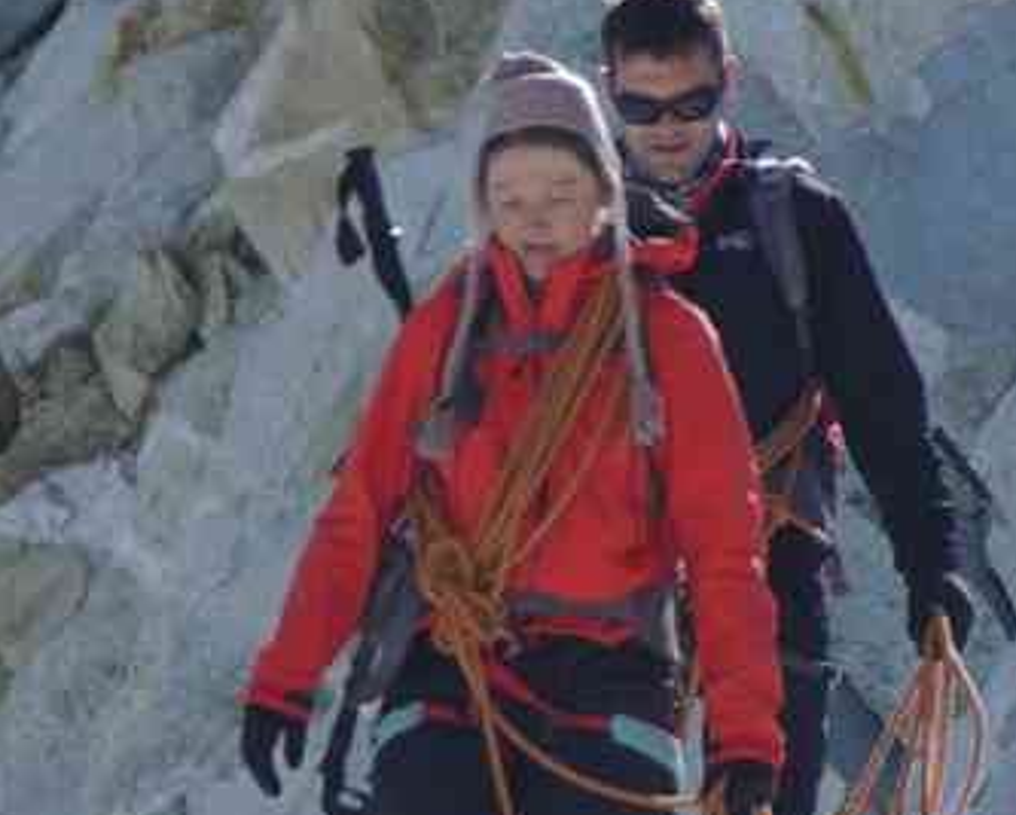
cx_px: 592
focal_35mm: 761
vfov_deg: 2.0
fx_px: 22903
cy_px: 510
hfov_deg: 2.5
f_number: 6.7
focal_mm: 180
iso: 100
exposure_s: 1/250
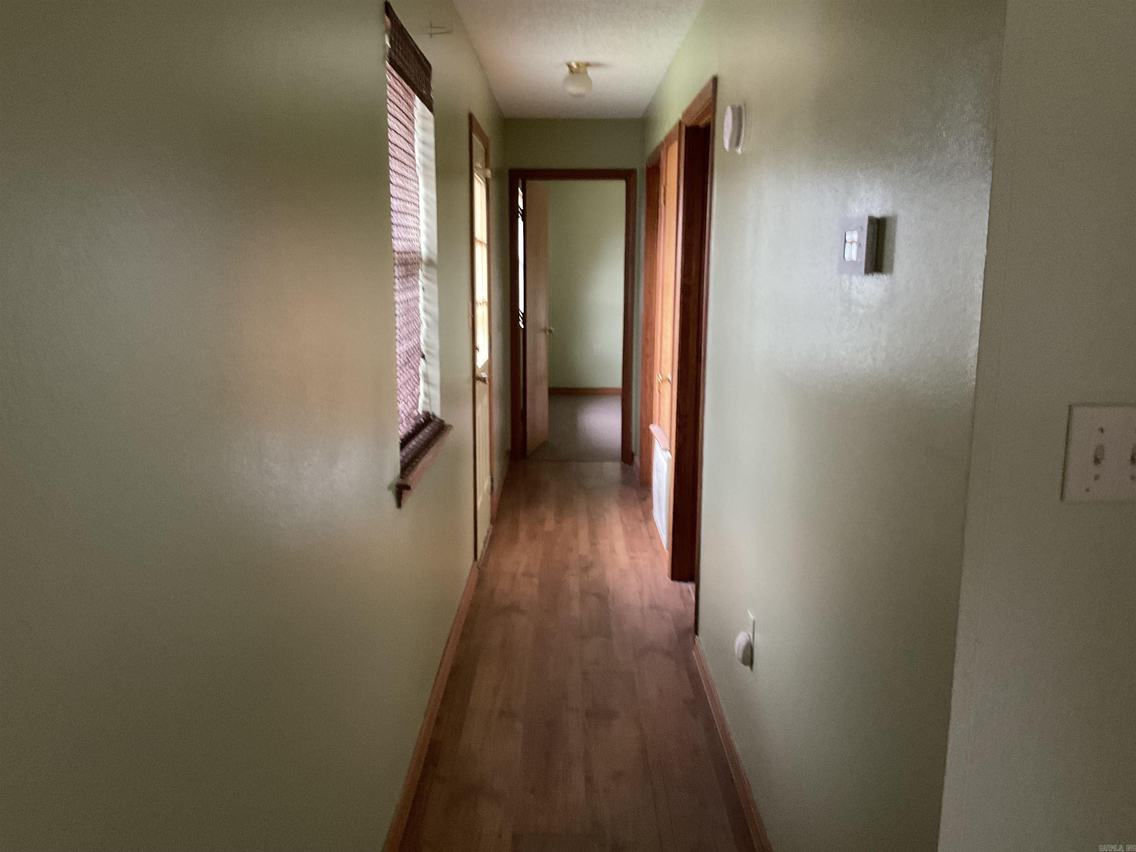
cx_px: 568
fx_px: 952
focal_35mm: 29
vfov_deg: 48.2
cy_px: 426
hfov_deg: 61.7
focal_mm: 3
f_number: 1.8
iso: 320
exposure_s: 1/36
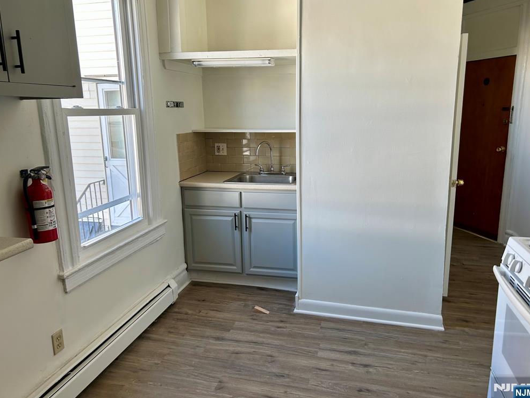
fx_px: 413
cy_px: 194
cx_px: 270
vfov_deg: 51.4
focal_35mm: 27
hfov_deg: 65.3
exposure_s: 1/121
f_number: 1.5
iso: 50
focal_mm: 5.7
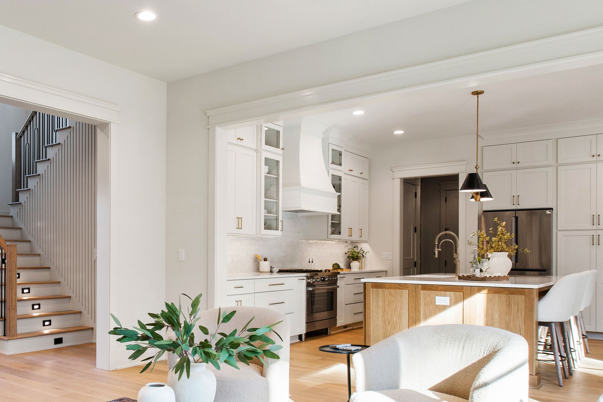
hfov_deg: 58.4
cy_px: 246
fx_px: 519
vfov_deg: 42.1
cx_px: 184
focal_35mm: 31
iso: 100
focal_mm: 10
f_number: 8
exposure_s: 1/4
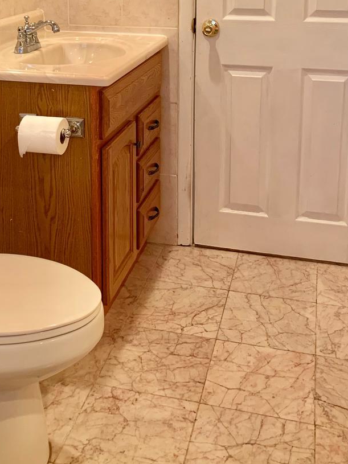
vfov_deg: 37.0
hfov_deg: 29.6
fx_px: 657
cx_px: 137
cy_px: 68
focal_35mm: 49
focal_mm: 4.25
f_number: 1.8
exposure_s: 1/60
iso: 100
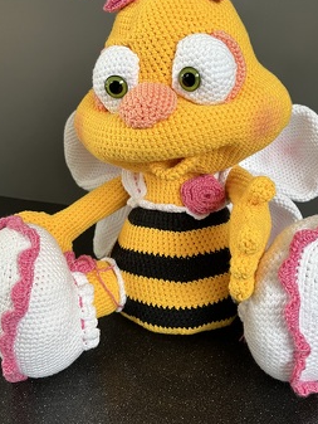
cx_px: 184
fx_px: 441
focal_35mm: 36
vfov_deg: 51.1
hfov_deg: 39.6
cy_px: 175
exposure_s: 1/79
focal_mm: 5.1
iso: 125
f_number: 1.6
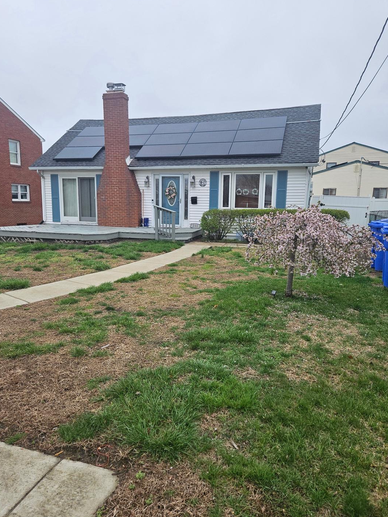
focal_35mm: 25
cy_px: 270
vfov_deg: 69.4
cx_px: 195
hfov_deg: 54.9
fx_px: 374
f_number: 1.8
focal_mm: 5.4
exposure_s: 1/2000
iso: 50
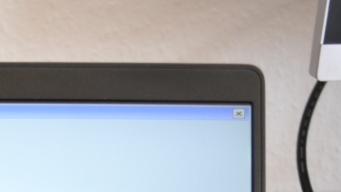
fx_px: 1266
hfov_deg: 14.6
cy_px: 505
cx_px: -116
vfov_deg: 7.9
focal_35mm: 140
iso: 400
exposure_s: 1/50
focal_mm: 20
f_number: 3.8
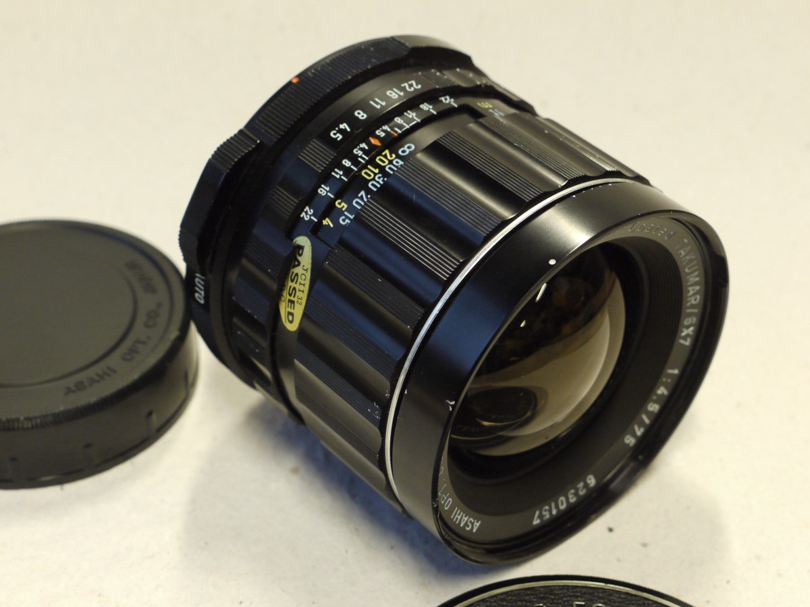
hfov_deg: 25.0
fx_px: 1825
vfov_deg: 18.9
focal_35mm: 78
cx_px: 405
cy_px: 304
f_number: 7.1
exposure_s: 1/25
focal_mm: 39
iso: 800
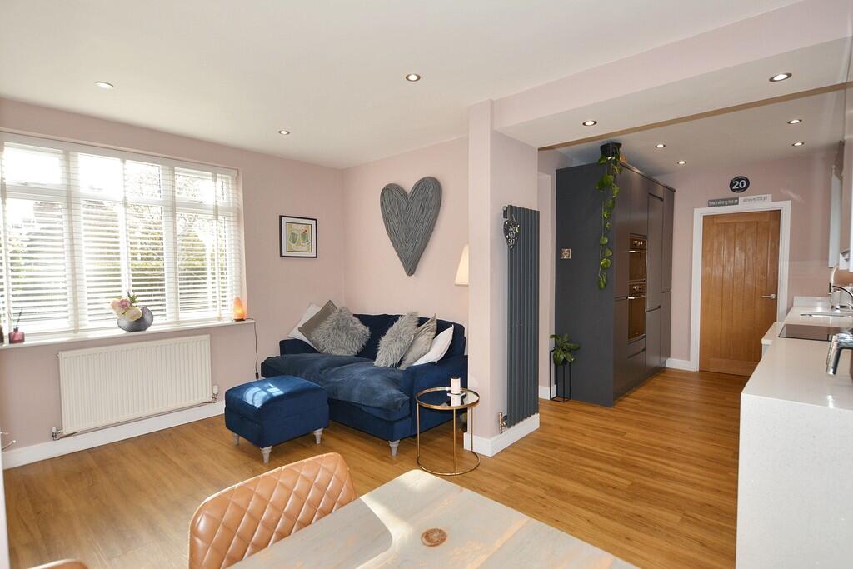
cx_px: 426
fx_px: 355
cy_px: 284
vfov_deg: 77.3
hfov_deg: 100.4
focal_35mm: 15
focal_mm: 10
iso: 200
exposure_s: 1/80
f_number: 4.5
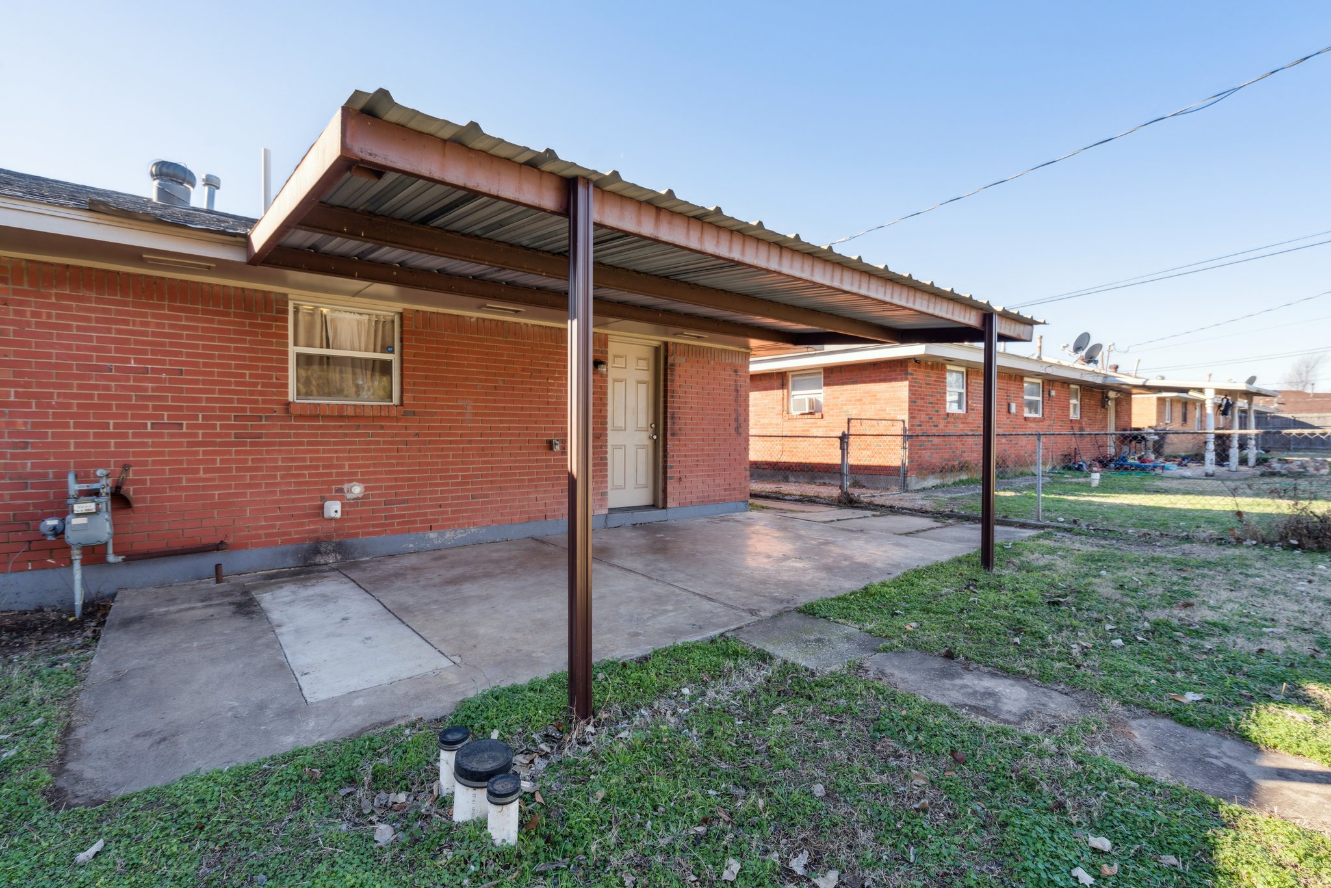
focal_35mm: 16
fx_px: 592
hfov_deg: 96.7
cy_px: 444
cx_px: 666
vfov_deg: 73.8
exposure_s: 1/125
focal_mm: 16
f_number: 7.1
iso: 200
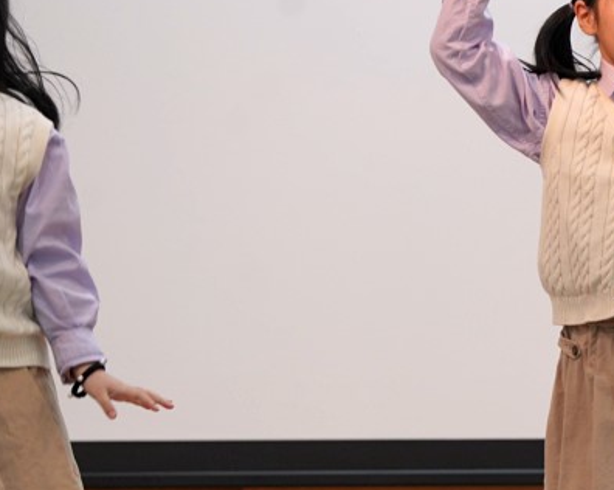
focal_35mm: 427
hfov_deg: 4.5
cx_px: 688
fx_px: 7752
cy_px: 344
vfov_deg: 3.6
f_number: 4
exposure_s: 1/250
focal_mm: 200
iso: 1250
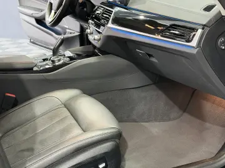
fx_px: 312
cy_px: 84
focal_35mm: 48
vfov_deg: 30.3
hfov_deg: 39.7
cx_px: 112
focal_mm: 6.76
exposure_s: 1/33
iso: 500
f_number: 1.78
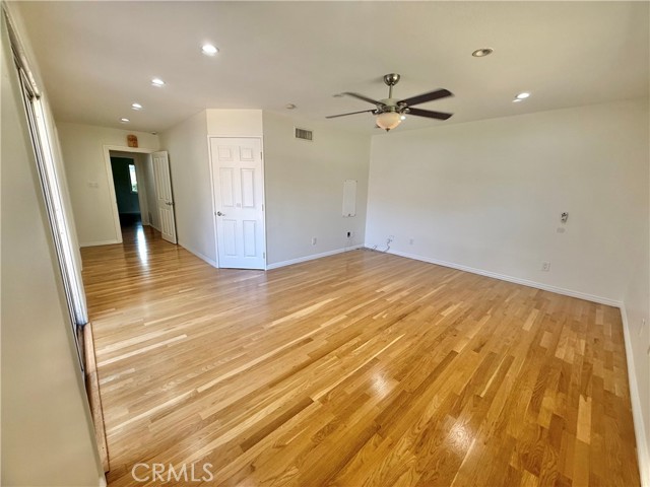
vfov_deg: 85.7
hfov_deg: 102.1
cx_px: 325
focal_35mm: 14
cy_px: 244
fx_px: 263
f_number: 2.2
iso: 80
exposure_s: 1/120
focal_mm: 2.22
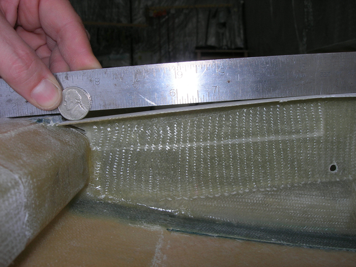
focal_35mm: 38
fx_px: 391
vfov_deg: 37.7
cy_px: 134
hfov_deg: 49.0
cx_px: 178
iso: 64
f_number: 4.8
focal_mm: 7.8
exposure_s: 1/60.1
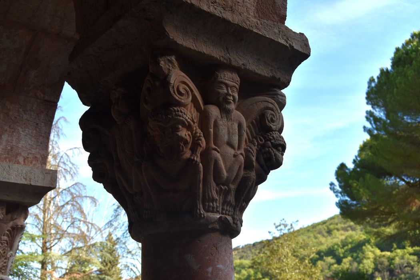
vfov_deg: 28.9
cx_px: 210
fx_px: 542
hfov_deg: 42.3
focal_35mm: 46
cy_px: 140
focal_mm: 31
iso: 200
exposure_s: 1/250
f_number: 8
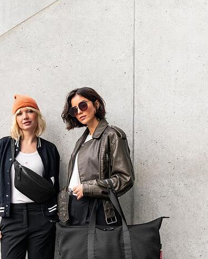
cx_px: 71
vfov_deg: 32.7
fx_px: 431
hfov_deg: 27.0
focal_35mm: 56
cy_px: 205
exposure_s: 1/250
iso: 1000
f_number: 5.6
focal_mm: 32
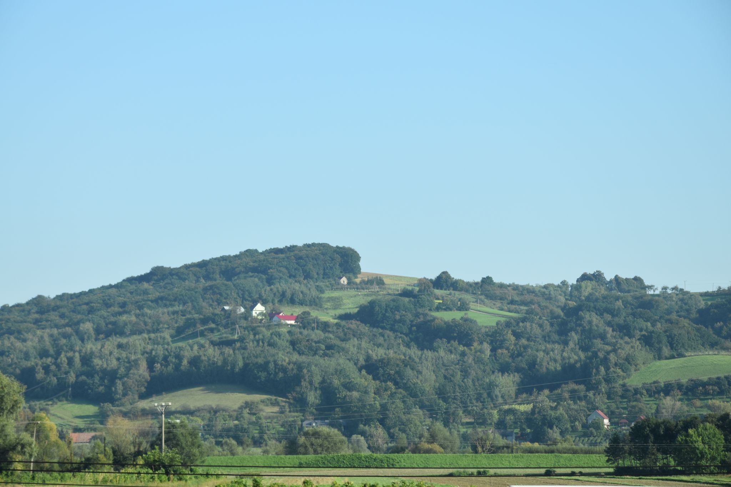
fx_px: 2741
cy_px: 244
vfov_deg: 10.2
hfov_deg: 15.2
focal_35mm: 135
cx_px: 366
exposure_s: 1/250
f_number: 8
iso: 200
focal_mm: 90
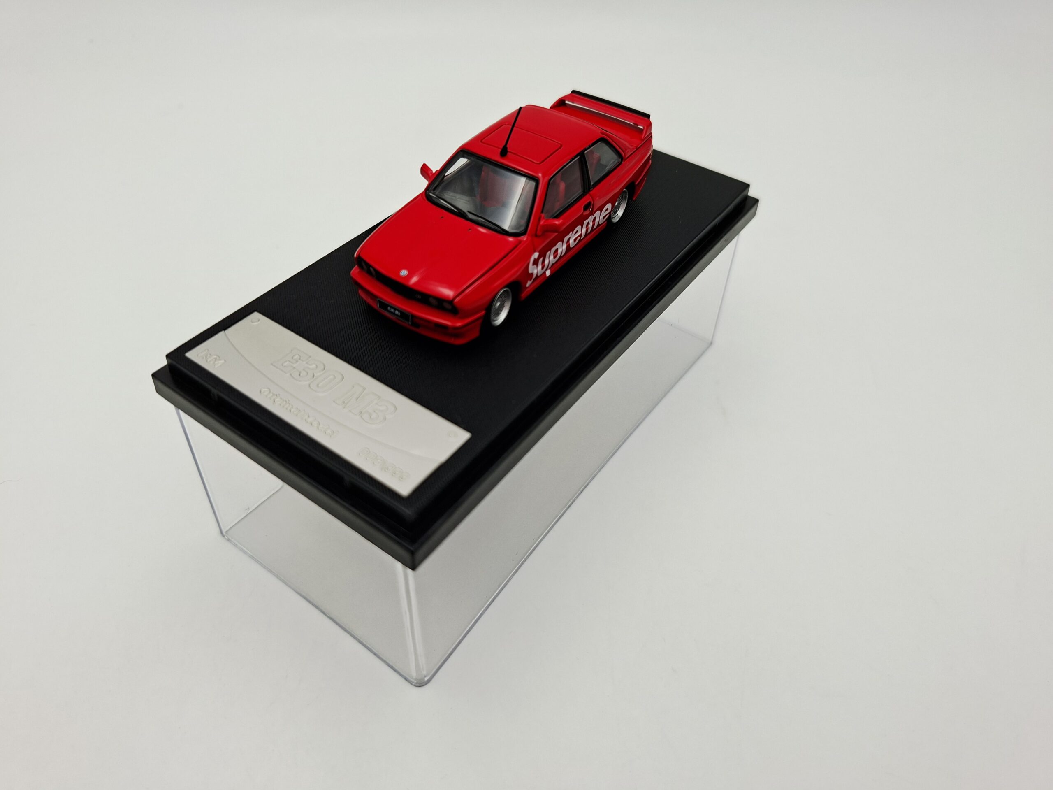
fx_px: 700
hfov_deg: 73.9
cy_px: 395
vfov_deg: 58.9
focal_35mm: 23
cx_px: 526
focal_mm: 5.54
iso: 50
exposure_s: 1/298
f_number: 1.8
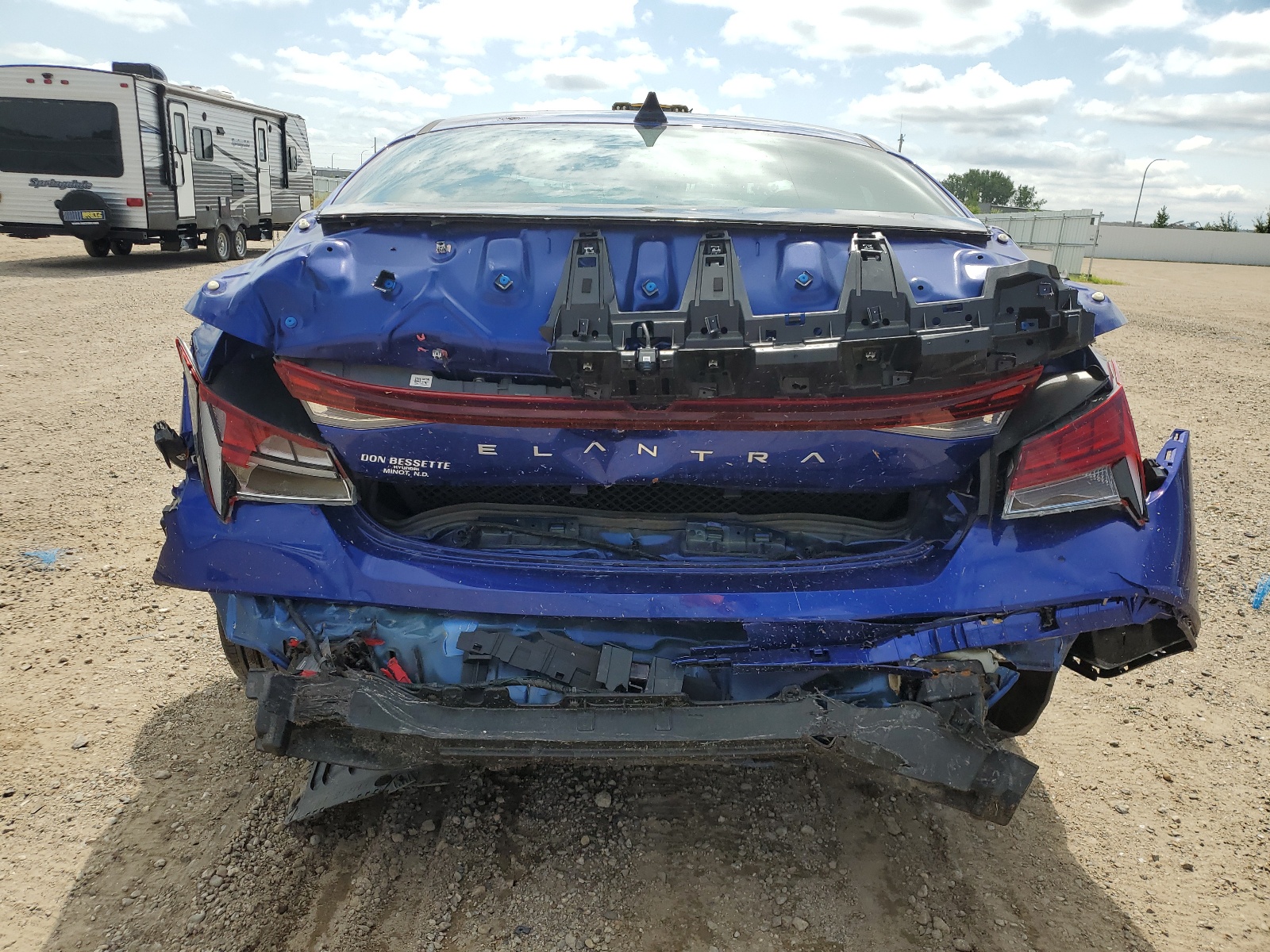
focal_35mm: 26
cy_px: 476
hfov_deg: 67.3
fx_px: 954
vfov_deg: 53.1
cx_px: 635
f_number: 1.5
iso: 50
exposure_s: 1/3333
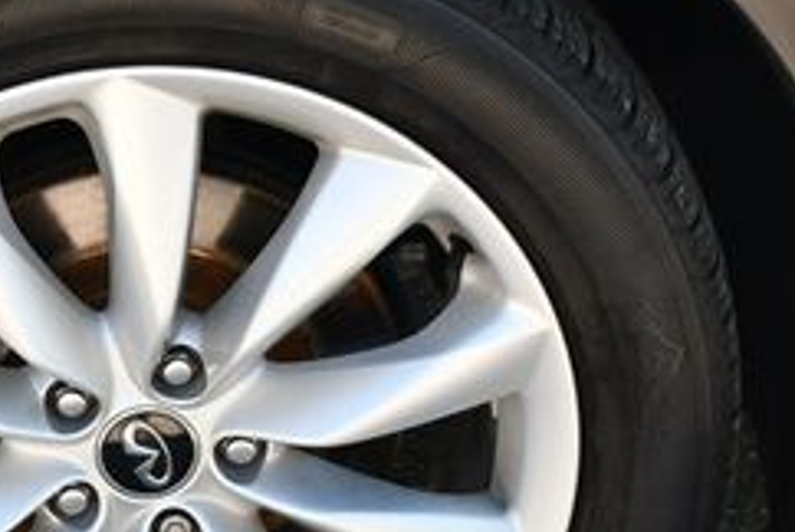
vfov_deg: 10.4
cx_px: 82
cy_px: 397
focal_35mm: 132
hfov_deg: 15.3
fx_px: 2918
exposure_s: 1/250
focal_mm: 25
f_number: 5.6
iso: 400
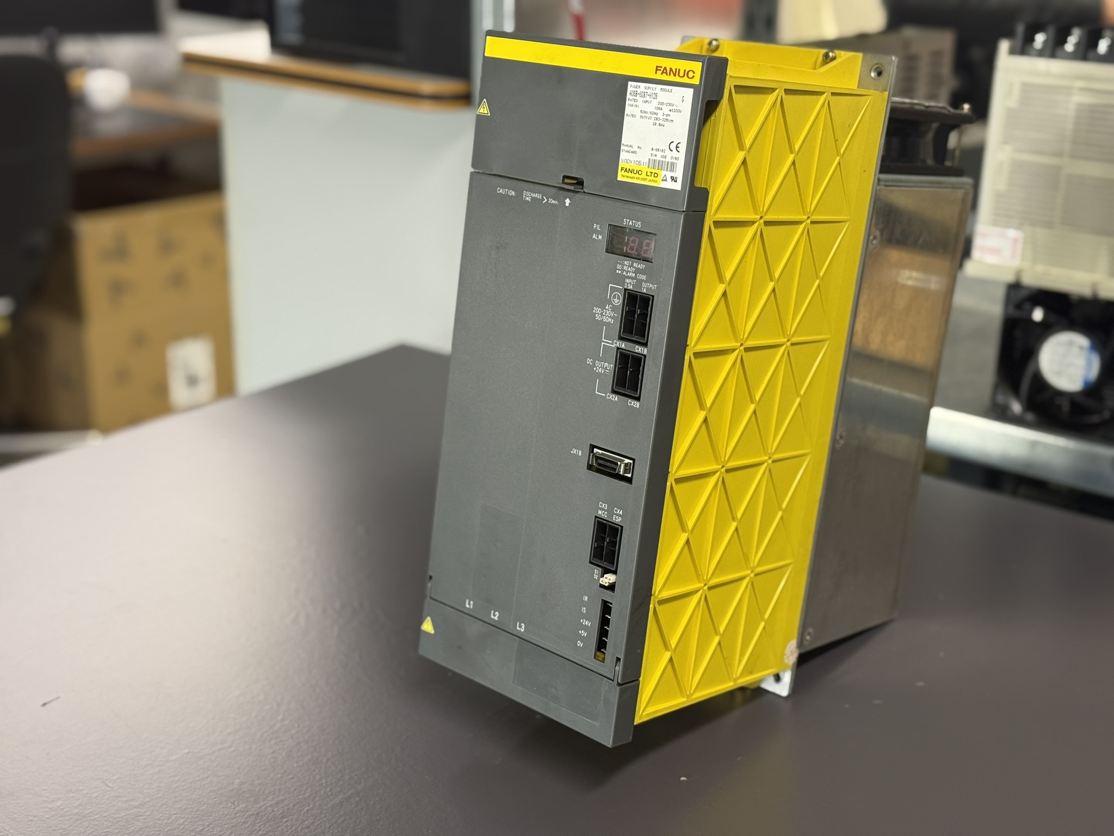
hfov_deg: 39.7
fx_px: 1545
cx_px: 557
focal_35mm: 48
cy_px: 418
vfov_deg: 30.3
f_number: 1.78
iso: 125
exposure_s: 1/50
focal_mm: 6.76
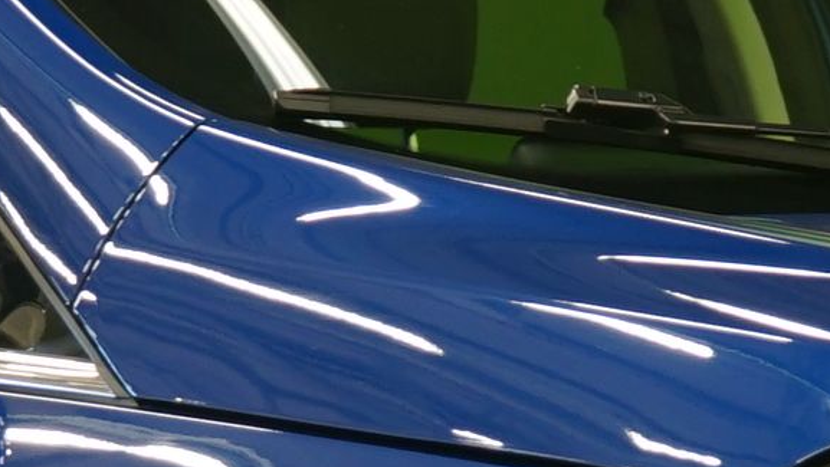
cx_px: 583
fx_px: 9753
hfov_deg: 4.9
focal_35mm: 443
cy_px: 529
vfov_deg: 2.7
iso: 400
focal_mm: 62
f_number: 5.6
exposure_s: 1/5
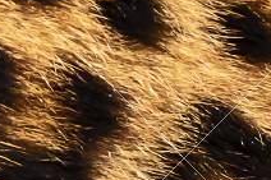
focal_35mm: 1658
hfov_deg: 1.2
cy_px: 350
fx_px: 12471
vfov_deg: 0.8
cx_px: -289
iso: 1600
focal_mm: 270
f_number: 5.6
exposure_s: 1/2500
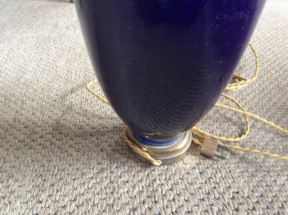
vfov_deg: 44.1
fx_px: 266
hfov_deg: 56.9
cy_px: 108
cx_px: 144
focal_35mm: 32
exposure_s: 1/17
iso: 250
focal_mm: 3.3
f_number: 2.4
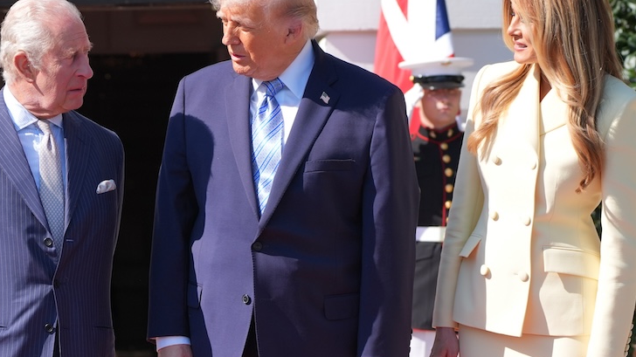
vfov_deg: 5.8
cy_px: 110
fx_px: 3524
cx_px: 155
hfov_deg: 10.3
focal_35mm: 209
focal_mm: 121
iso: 500
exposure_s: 1/1250
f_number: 6.3
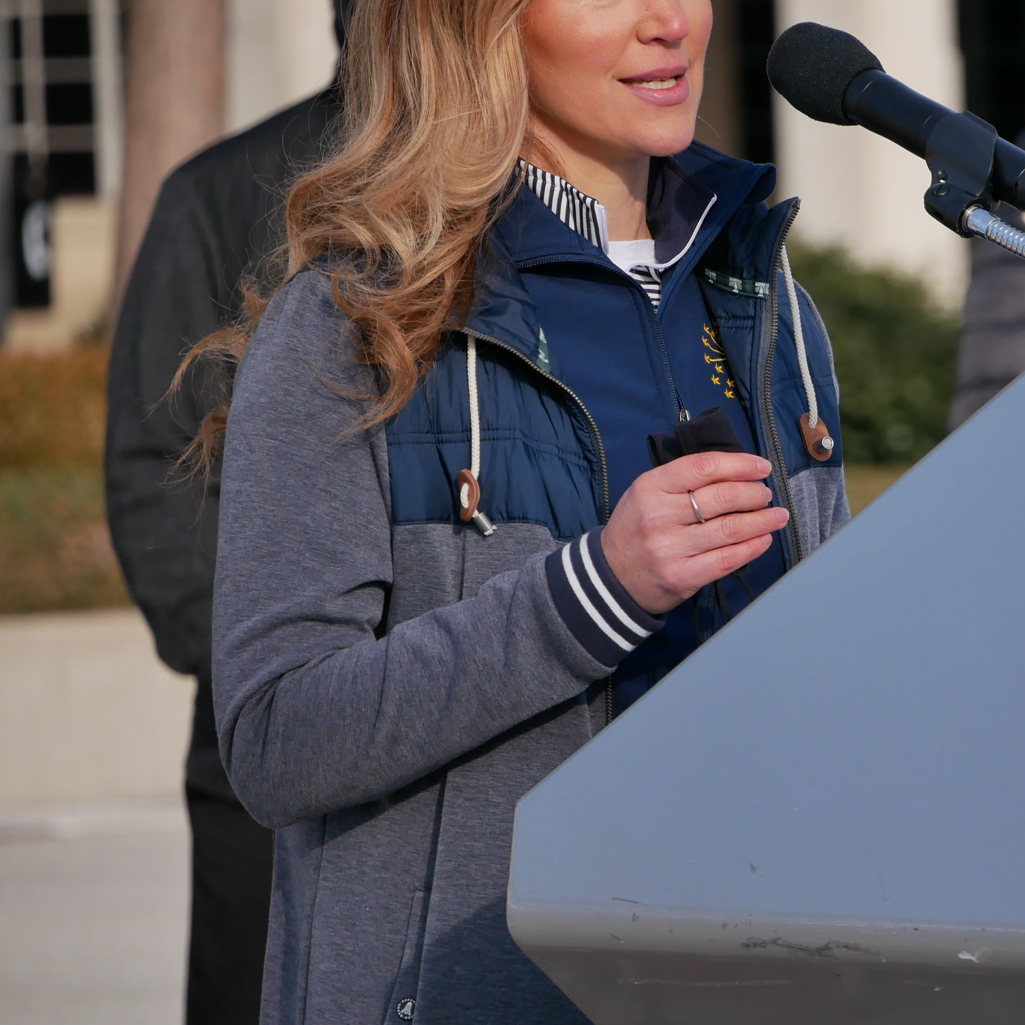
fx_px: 16415
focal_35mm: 490
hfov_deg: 3.6
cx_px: 848
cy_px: 368
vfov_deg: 3.6
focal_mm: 150
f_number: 5.6
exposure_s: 1/800
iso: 200
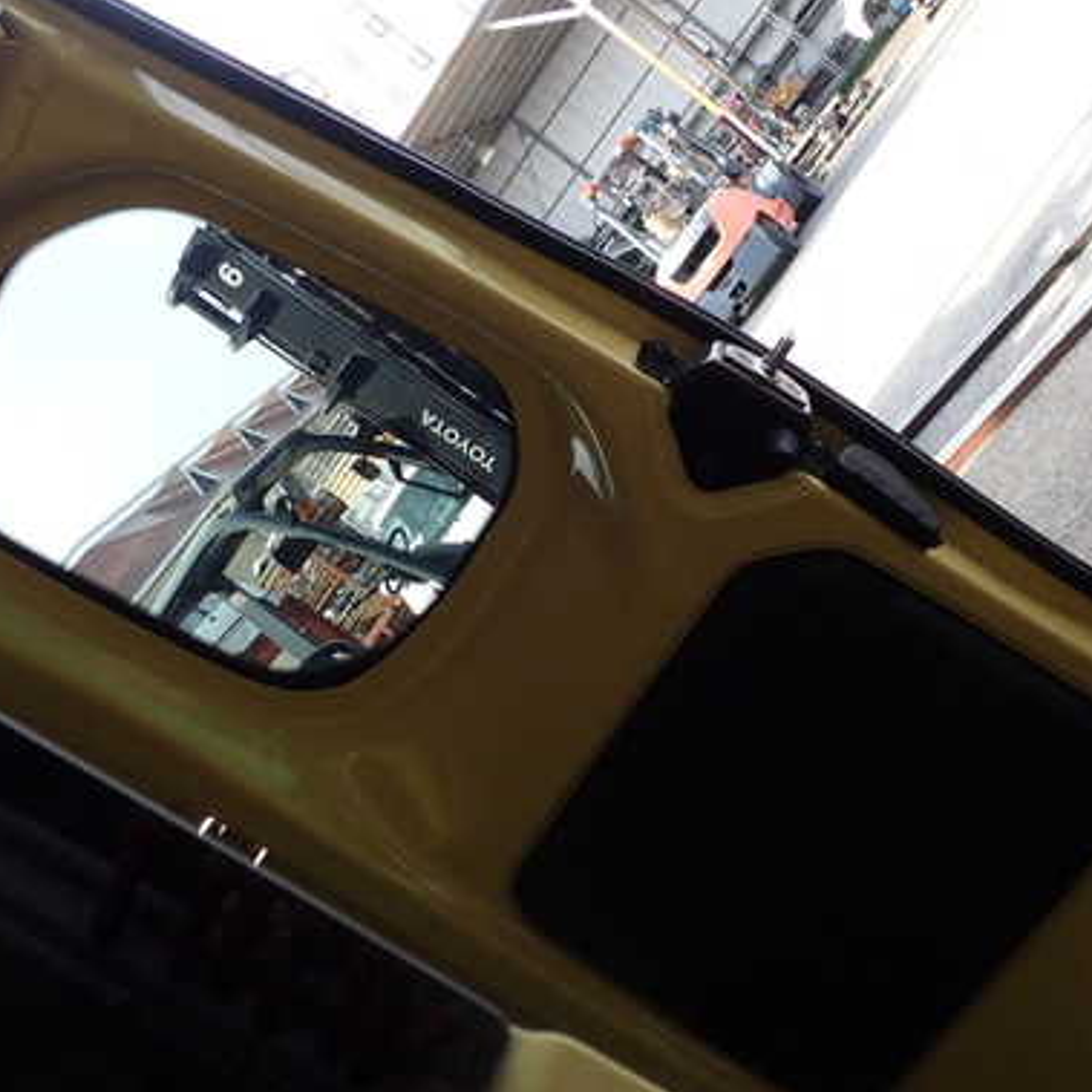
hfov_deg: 40.0
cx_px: 602
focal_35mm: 42
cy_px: 547
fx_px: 1499
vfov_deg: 40.0
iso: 100
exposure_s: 1/125
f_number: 3.2
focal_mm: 5.4
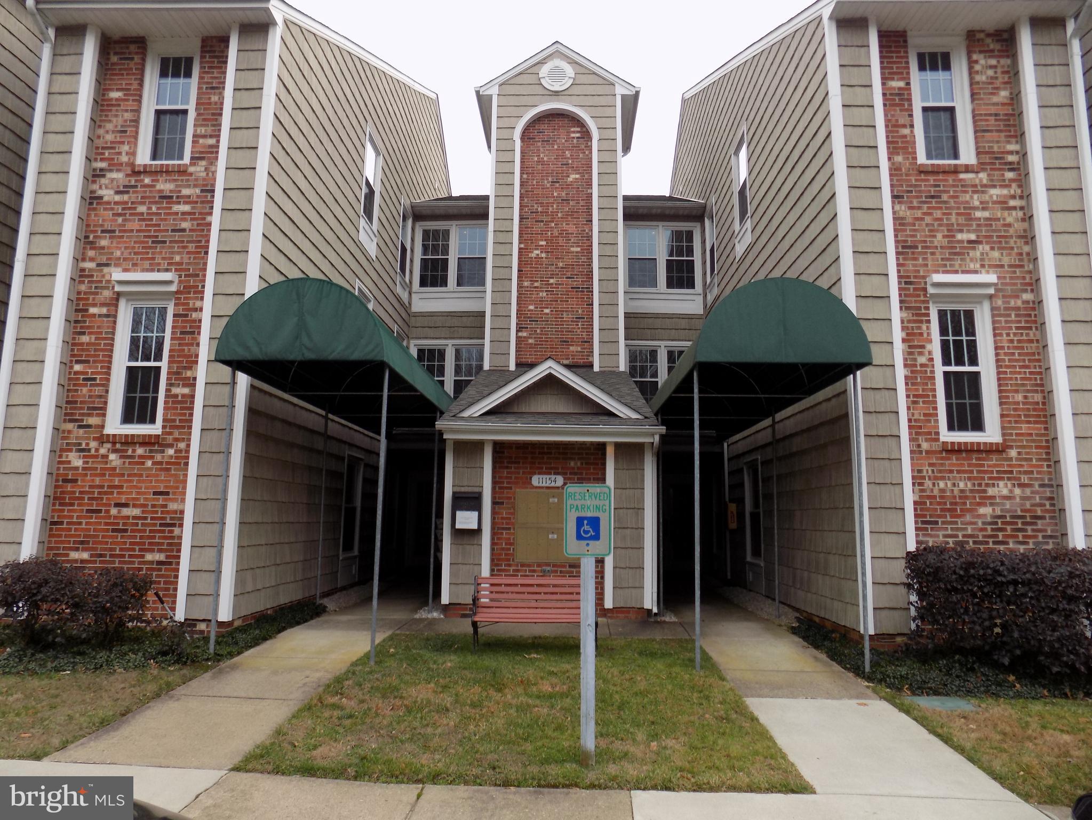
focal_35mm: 23
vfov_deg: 58.9
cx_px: 546
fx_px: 726
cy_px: 410
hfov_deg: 73.9
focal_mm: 4
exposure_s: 1/320
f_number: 3.1
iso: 80
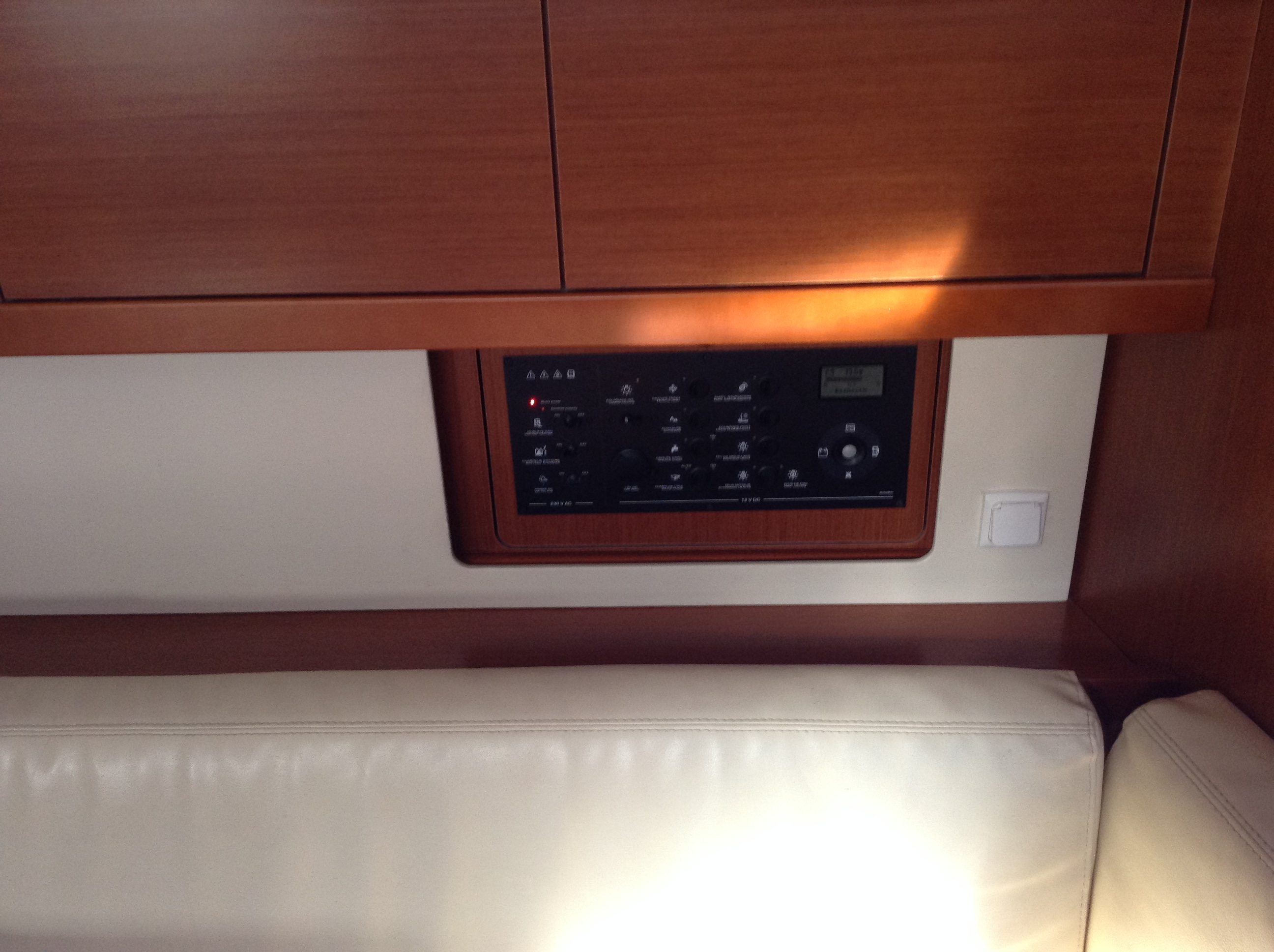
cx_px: 637
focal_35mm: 33
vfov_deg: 42.8
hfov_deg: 55.4
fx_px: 1213
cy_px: 476
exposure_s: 1/24
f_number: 2.4
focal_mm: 3.3
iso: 64
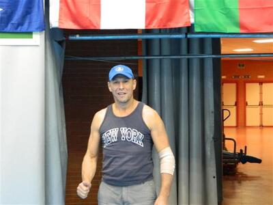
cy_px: 102
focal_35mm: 70
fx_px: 552
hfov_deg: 27.8
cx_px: 136
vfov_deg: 21.0
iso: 720
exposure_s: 1/8
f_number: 4
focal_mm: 12.6
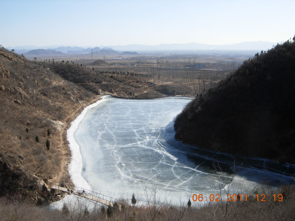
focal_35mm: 36
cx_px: 148
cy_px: 110
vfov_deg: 39.7
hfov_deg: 51.4
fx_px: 307
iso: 50
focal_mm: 7.5
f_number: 6.1
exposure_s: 1/313
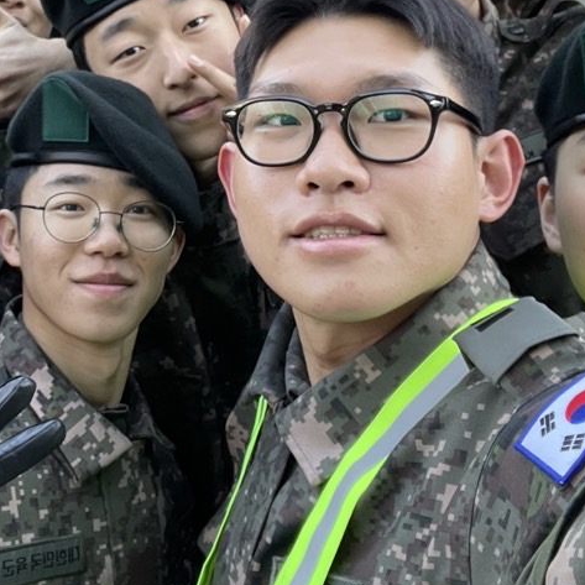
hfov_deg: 30.0
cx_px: 77
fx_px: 1052
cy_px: 87
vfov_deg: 30.1
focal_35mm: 55
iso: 64
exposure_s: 1/121
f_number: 2.2
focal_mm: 2.71
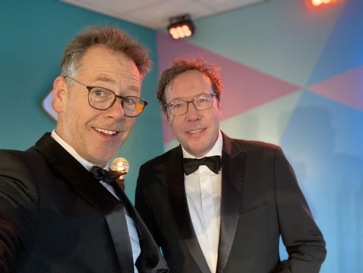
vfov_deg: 46.9
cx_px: 182
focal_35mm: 30
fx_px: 315
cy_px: 136
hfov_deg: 59.9
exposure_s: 1/46
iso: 400
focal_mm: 2.71
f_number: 2.2
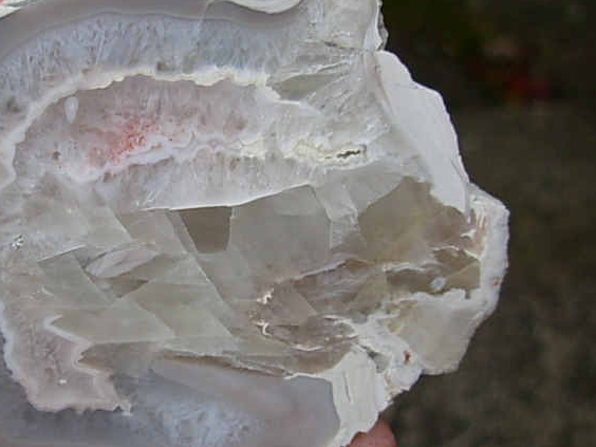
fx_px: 1188
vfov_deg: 21.3
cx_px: 181
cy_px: 250
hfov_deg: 27.9
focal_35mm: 69
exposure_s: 1/140
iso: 50
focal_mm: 6.3
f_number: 2.9
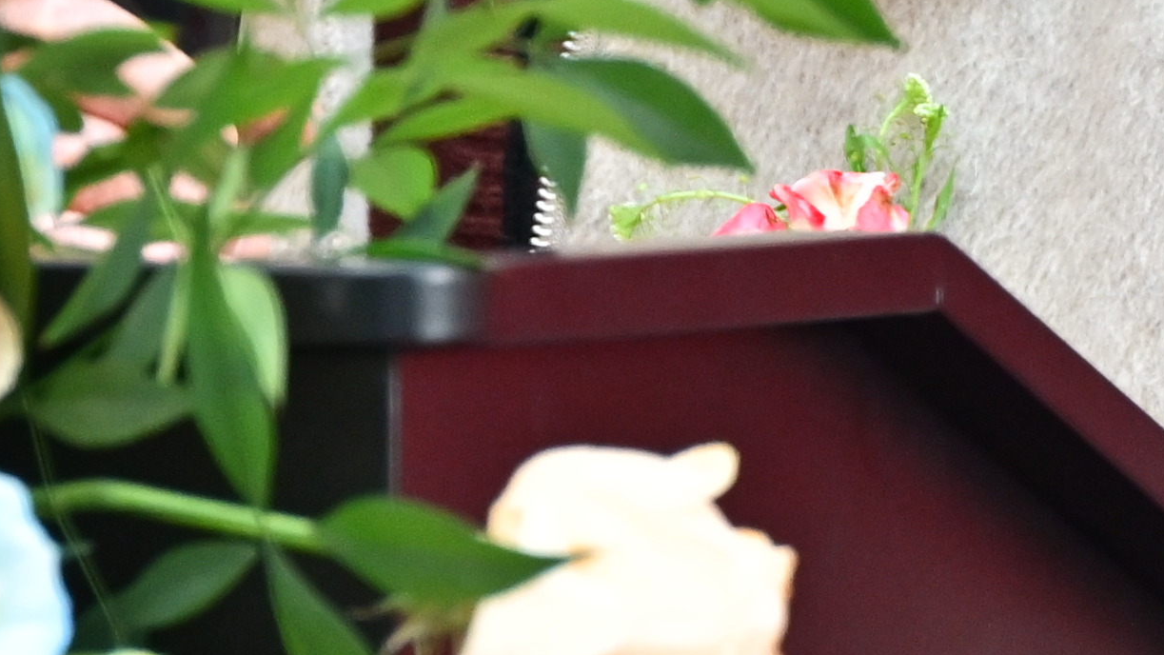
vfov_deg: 0.9
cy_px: -203
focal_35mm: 1414
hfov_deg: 1.5
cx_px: -140
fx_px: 43644
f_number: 3.5
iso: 640
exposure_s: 1/160
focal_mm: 200
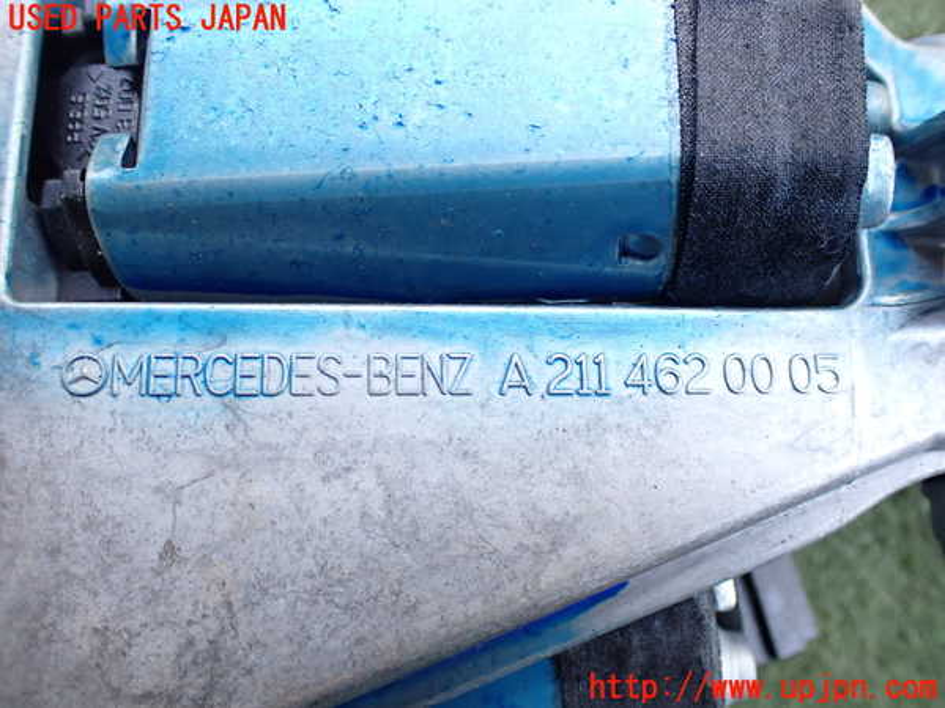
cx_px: 472
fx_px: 819
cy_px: 354
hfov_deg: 60.0
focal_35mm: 30
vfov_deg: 46.8
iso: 250
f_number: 2.3
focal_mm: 5.4
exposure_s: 1/125
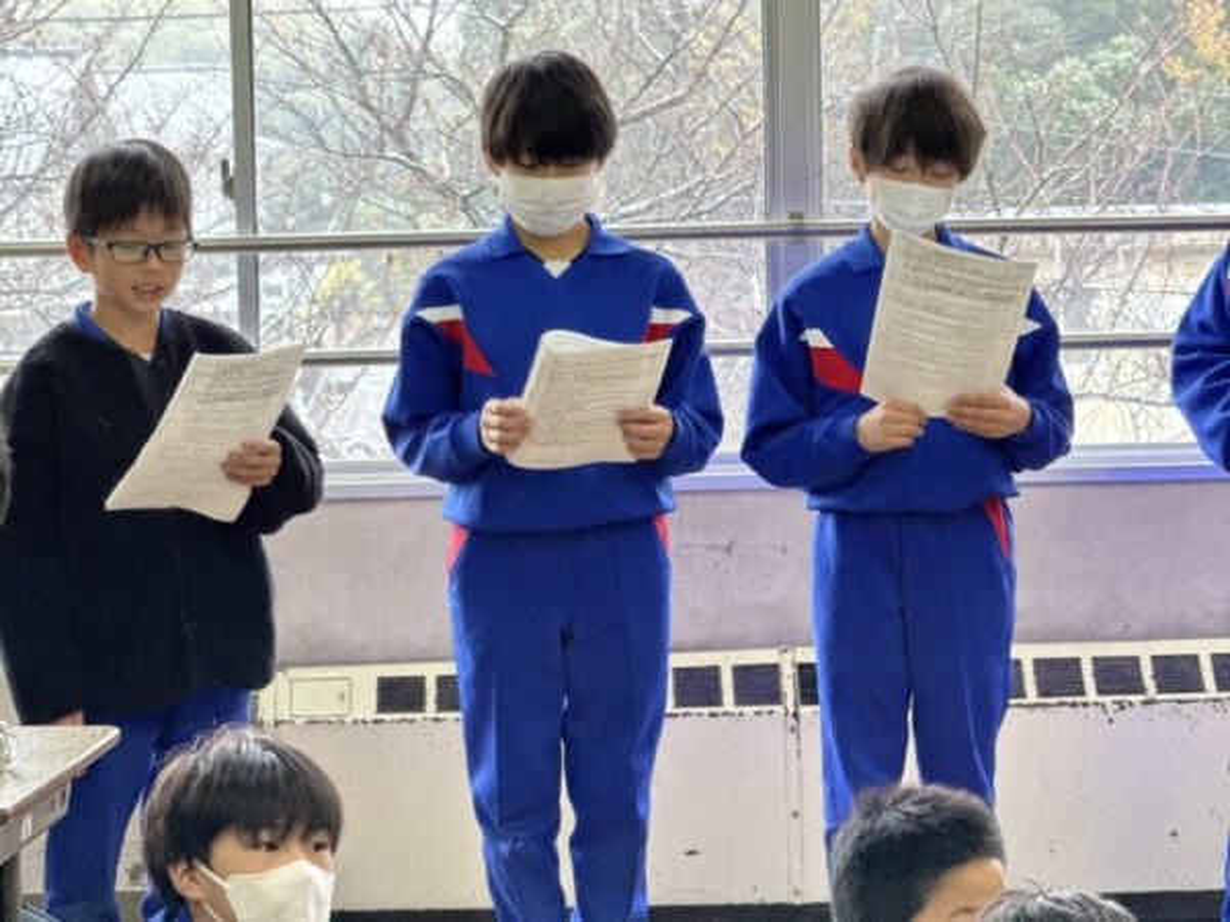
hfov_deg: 16.4
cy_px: 461
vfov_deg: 12.3
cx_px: 615
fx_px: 4264
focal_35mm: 120
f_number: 2.8
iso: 250
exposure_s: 1/120
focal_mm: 15.66
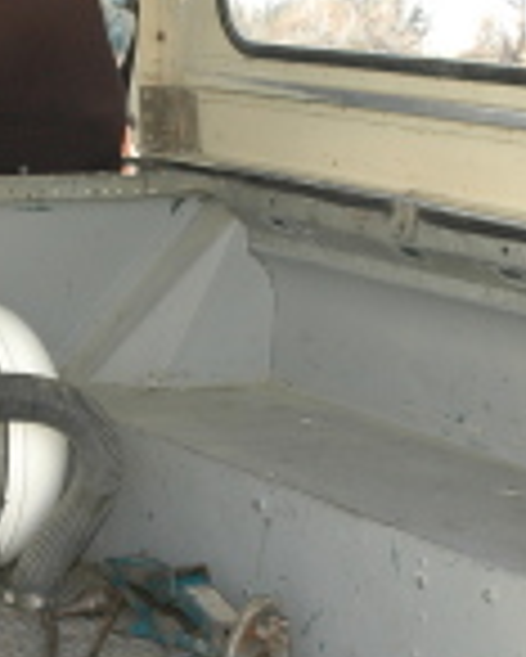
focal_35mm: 116
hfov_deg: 13.3
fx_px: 2246
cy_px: 326
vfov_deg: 16.6
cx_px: 184
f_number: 8
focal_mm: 25
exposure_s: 1/100
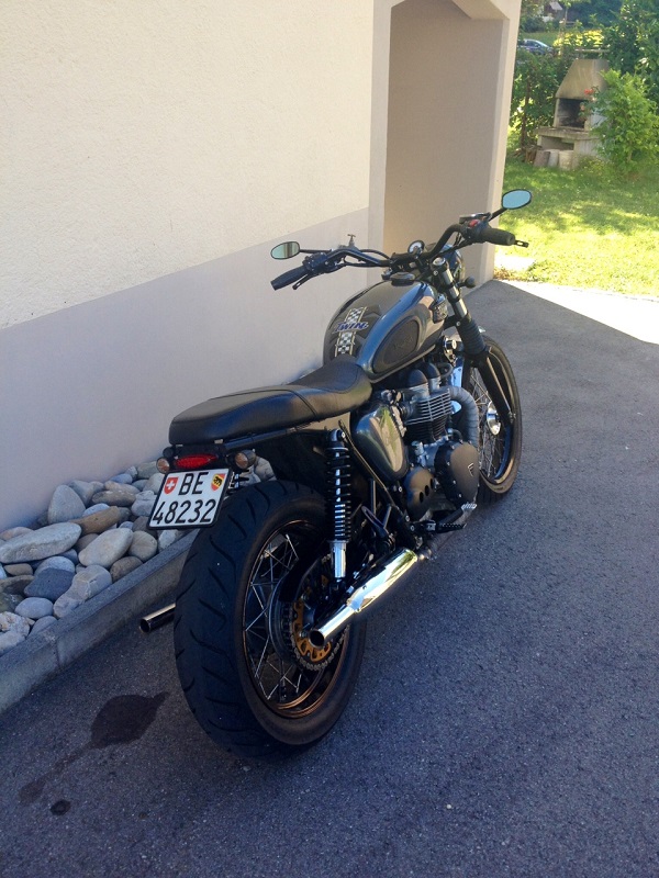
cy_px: 439
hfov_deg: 40.7
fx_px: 888
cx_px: 330
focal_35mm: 35
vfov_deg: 52.6
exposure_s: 1/223
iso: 50
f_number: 2.4
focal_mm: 4.28
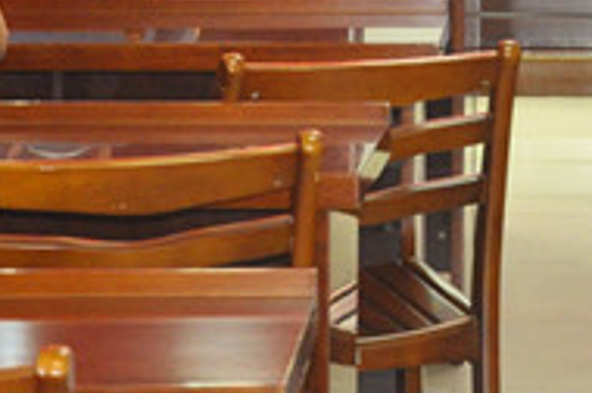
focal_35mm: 215
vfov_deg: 6.2
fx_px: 3530
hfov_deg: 9.5
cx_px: 589
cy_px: -379
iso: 2500
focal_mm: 34
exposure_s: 1/60
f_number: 5.6
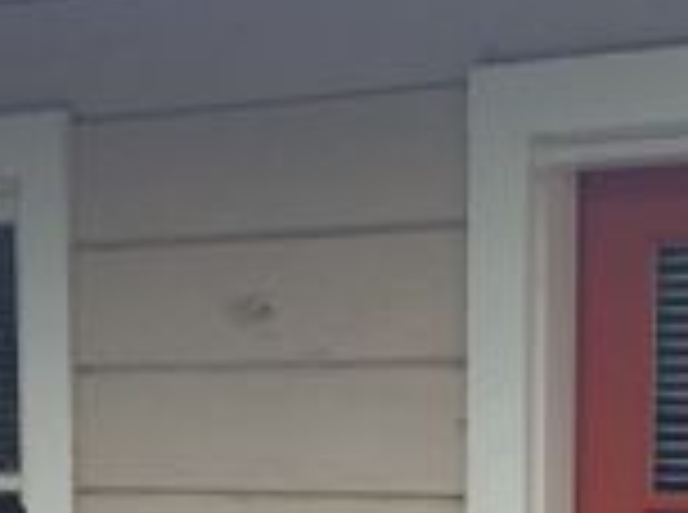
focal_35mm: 118
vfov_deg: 12.0
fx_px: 2340
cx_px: 481
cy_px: 747
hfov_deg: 16.7
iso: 64
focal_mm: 4.12
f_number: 2.2
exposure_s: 1/120
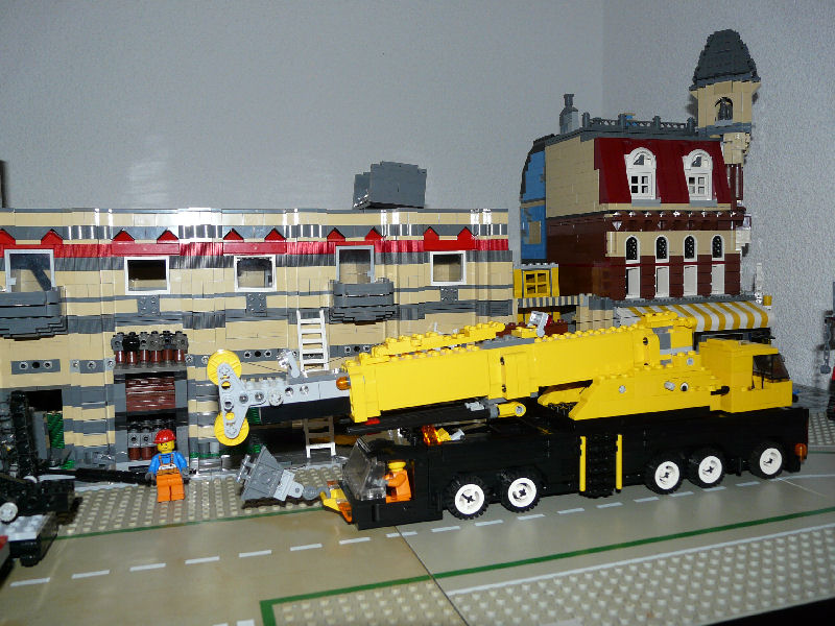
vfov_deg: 49.7
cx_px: 418
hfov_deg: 63.4
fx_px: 675
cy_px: 313
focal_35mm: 28
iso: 100
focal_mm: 4.6
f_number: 2.8
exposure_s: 1/30
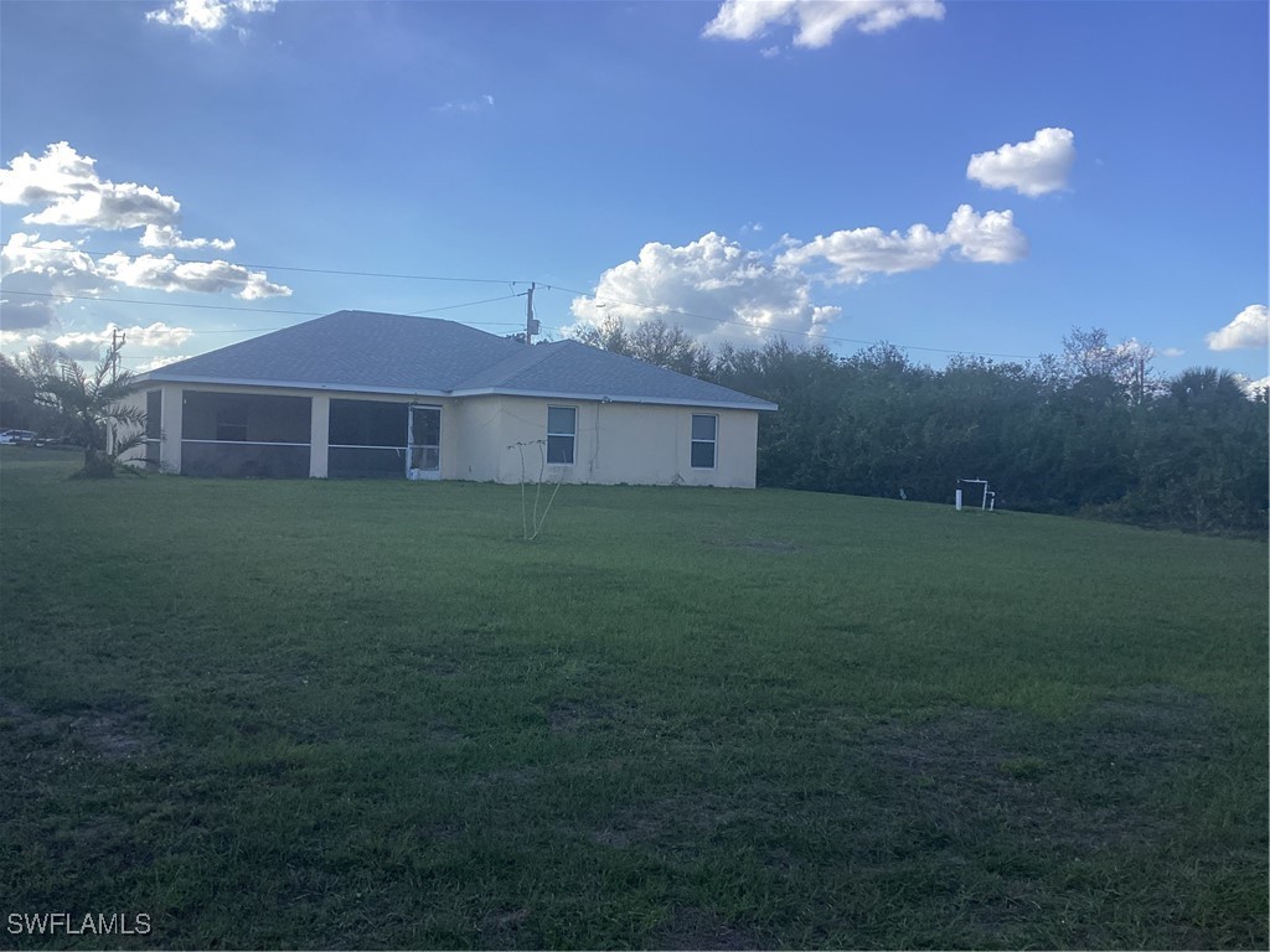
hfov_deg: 58.4
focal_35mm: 31
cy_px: 476
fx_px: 1137
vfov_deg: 45.4
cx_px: 635
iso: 25
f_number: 2.4
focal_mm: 3.3
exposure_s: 1/994
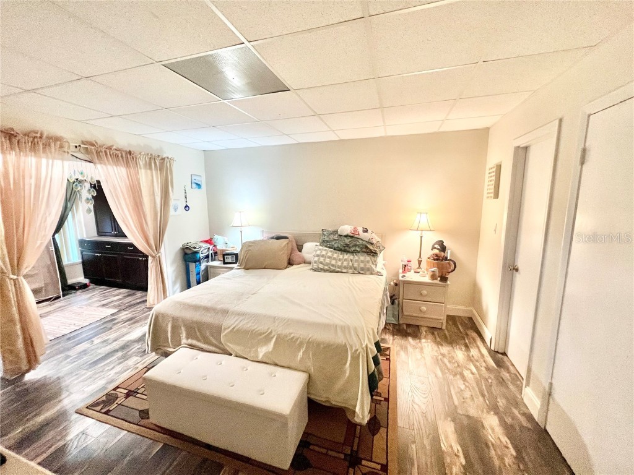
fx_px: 238
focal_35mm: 13
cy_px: 238
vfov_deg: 89.9
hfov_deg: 106.2
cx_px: 317
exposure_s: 1/60
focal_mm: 1.57
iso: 320
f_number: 1.8
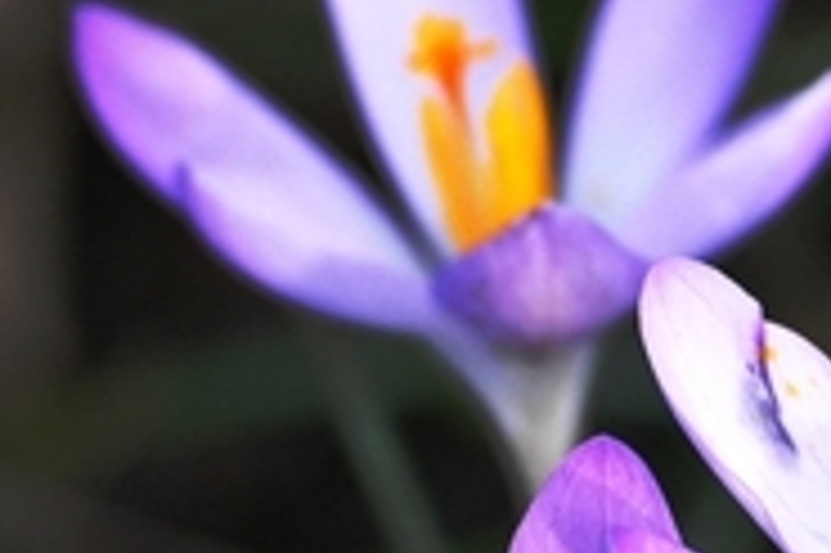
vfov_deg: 1.2
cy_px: 553
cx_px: 791
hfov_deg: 1.8
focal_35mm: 1116
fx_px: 25738
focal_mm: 300
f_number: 8
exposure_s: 1/320
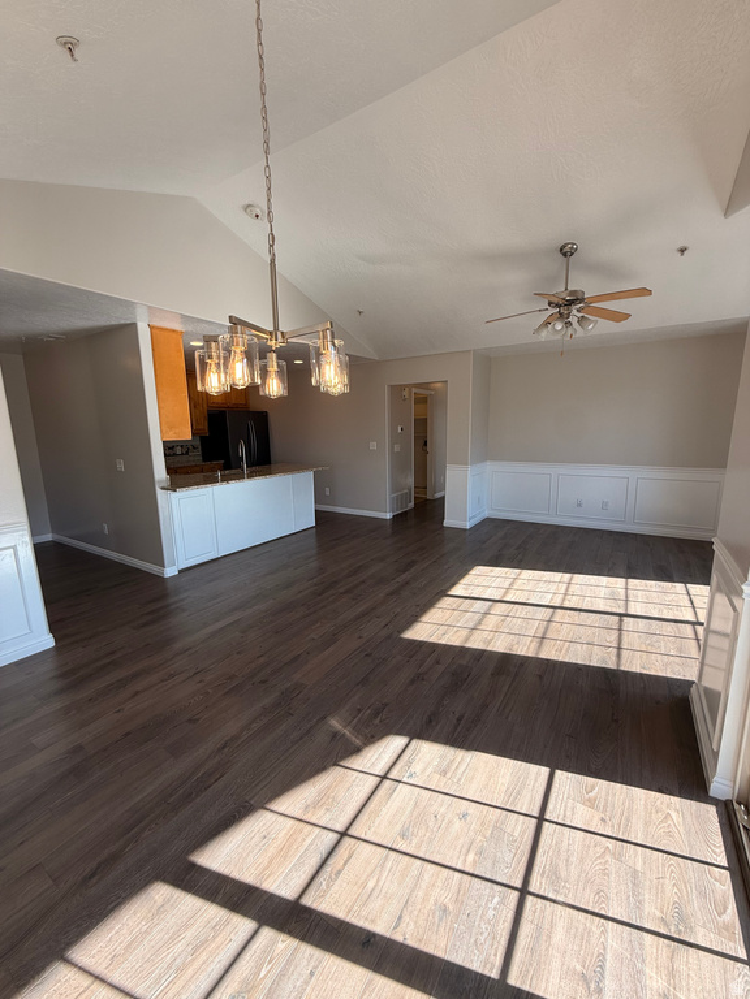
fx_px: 404
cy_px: 500
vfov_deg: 102.1
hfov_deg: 85.7
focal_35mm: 14
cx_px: 375
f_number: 2.2
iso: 50
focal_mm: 2.22
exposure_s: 1/135
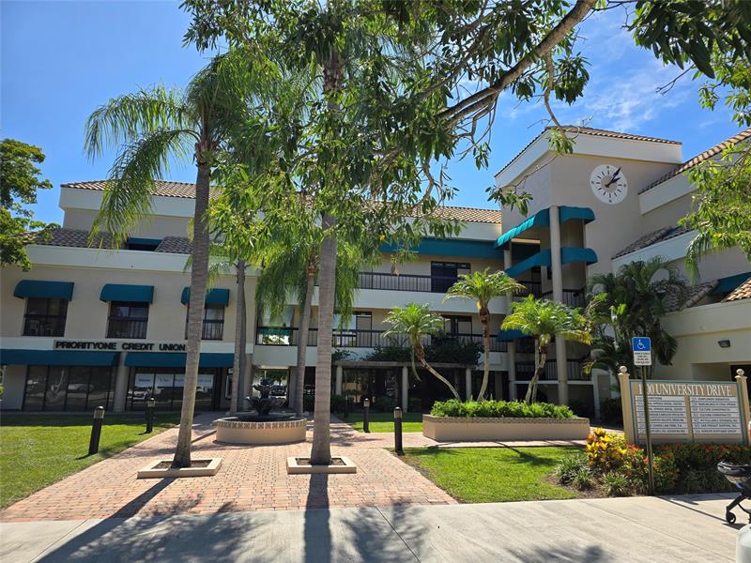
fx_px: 499
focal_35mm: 23
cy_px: 282
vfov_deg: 58.9
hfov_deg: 73.9
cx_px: 376
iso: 12
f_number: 1.7
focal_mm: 6.3
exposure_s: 1/638
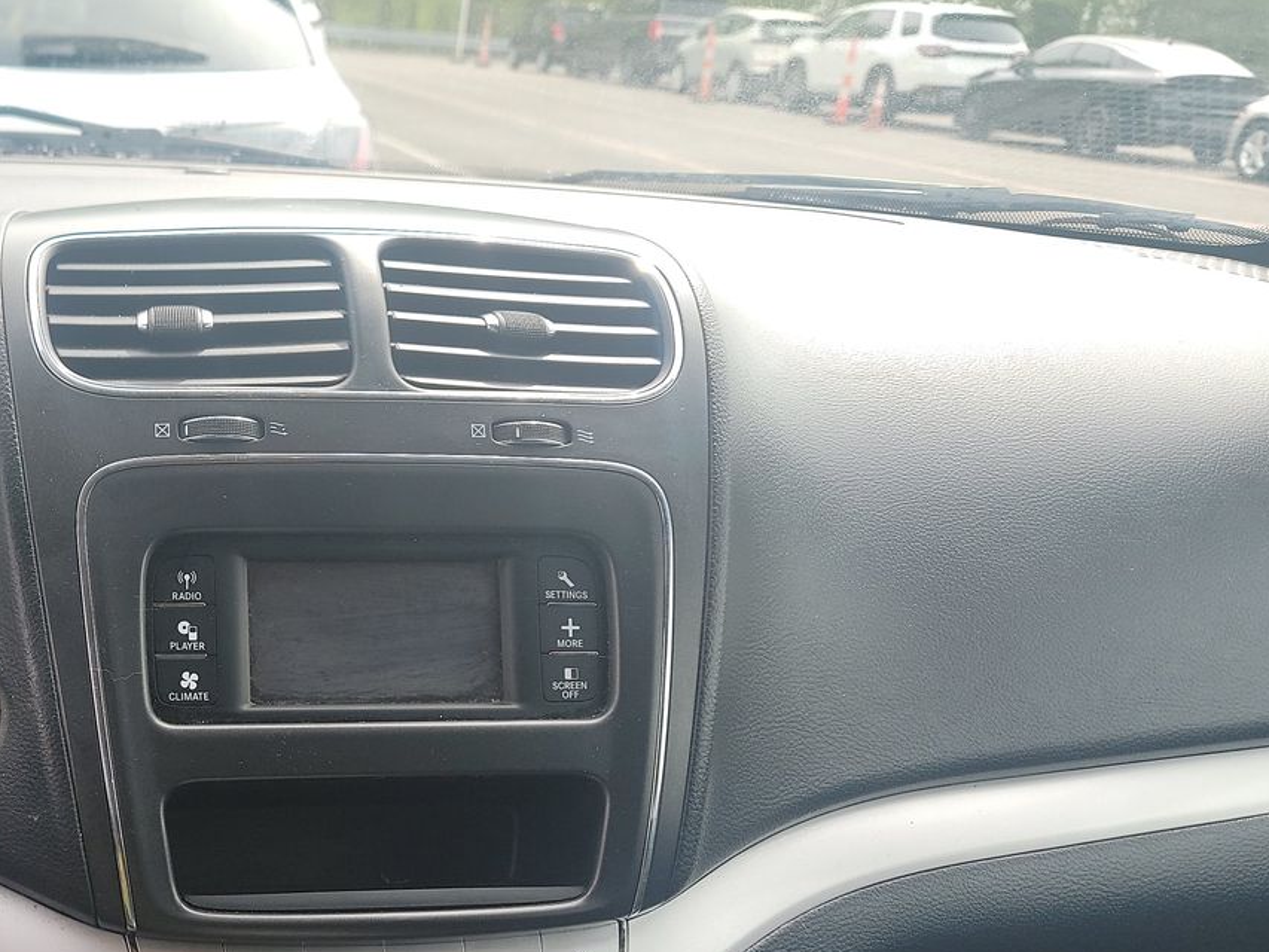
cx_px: 202
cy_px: 747
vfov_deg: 31.4
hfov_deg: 39.9
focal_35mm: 45
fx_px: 1650
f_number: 1.8
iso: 50
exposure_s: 1/142
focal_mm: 6.7
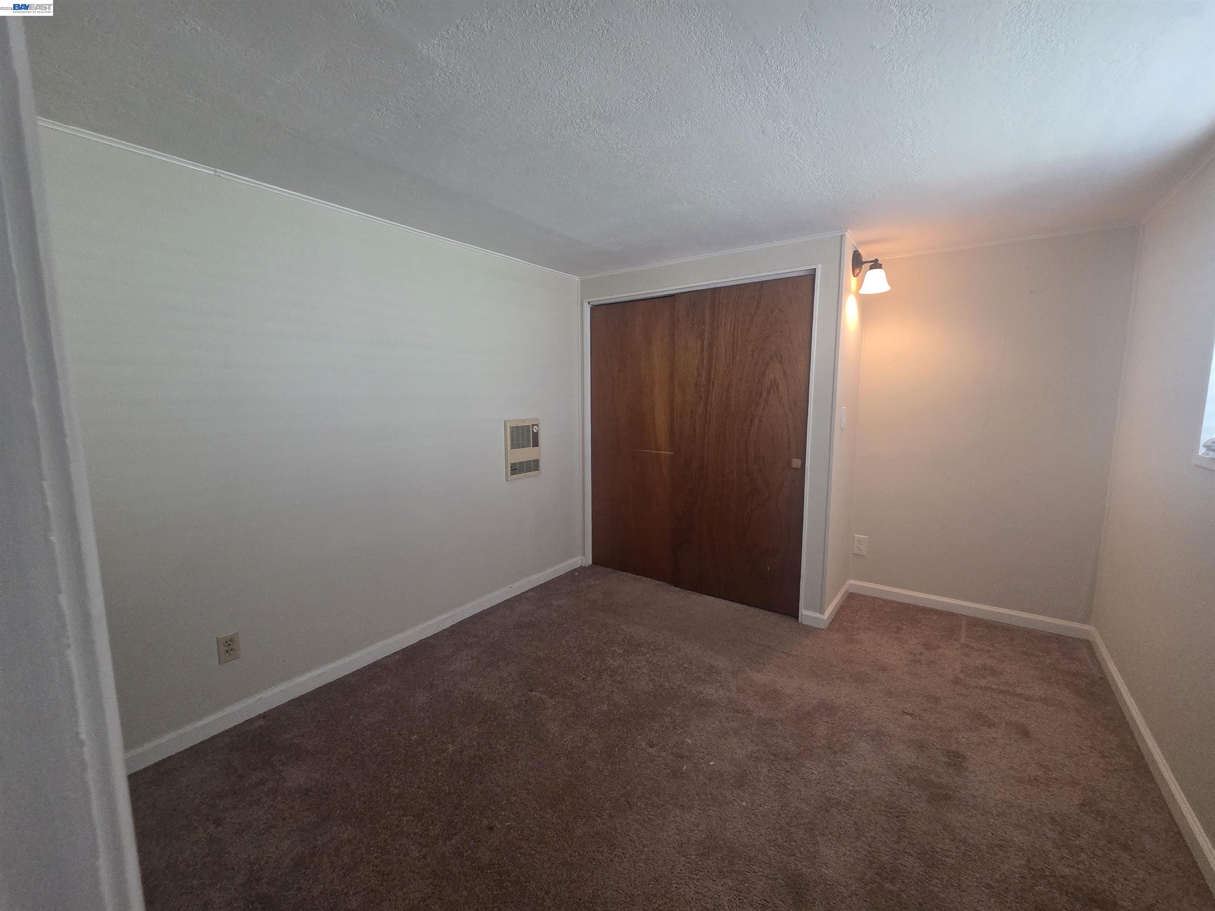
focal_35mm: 13
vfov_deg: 89.9
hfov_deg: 106.2
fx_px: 456
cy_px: 456
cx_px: 608
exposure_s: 1/60
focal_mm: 2.2
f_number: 2.2
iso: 320
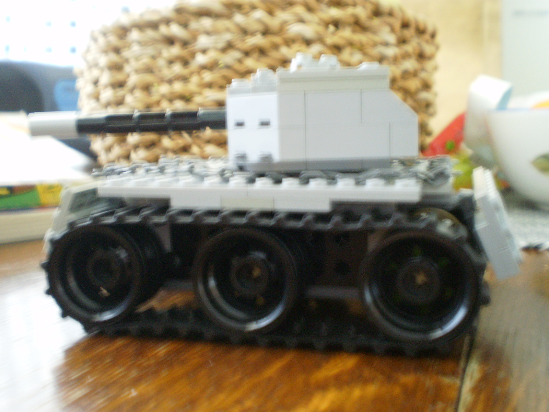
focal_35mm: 42
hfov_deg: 44.8
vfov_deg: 34.3
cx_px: 274
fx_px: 666
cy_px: 206
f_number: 3.5
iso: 320
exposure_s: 1/2
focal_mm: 7.4
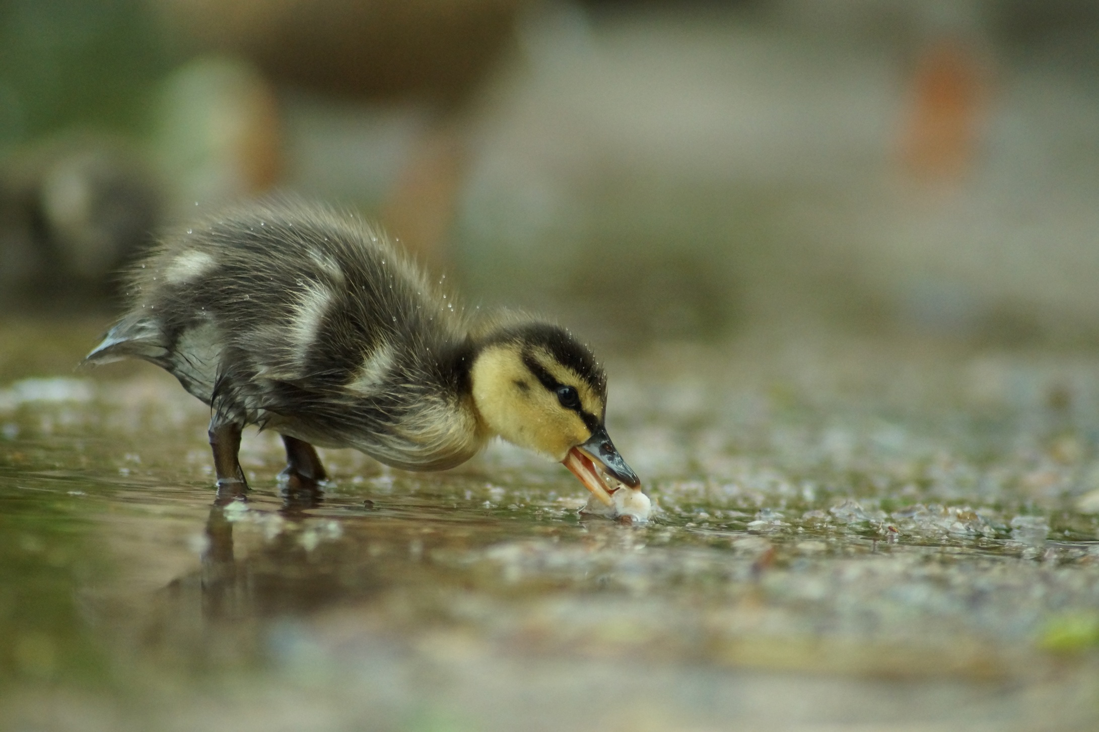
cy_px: 366
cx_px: 550
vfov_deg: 4.0
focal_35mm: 345
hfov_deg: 6.0
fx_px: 10528
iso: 2000
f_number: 5
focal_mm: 230
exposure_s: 1/1250
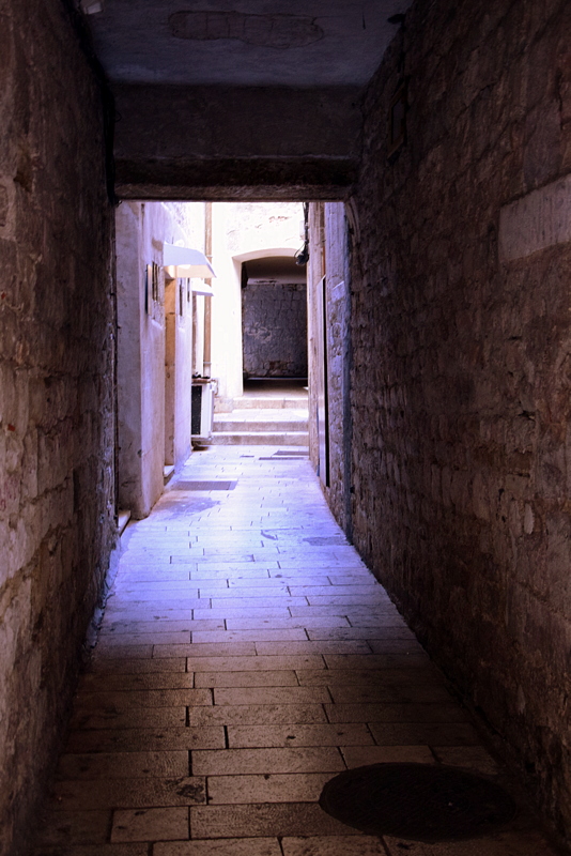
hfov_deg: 25.8
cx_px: 286
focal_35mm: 52
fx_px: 1248
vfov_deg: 37.8
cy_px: 428
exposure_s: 1/15
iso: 1600
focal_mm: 35
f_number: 6.3
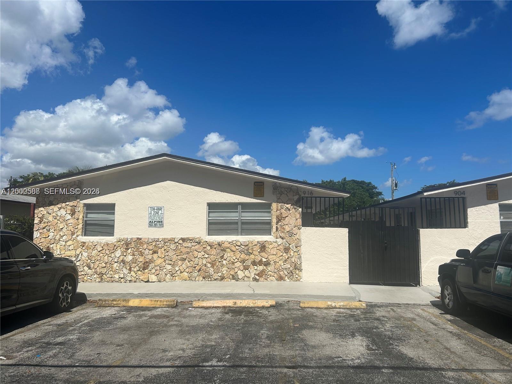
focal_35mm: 26
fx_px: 385
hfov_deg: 67.3
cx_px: 256
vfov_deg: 53.1
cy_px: 192
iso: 50
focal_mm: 5.7
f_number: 1.5
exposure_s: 1/9434
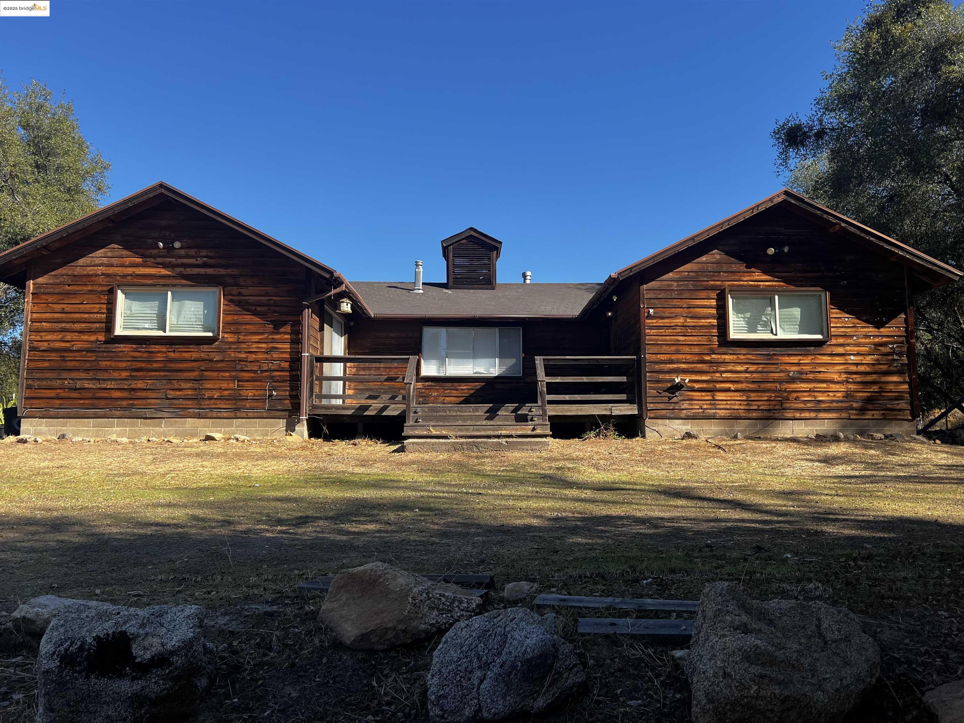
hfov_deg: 67.3
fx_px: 724
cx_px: 482
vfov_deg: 53.1
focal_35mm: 26
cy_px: 362
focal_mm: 5.7
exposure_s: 1/1869
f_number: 1.5
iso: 50
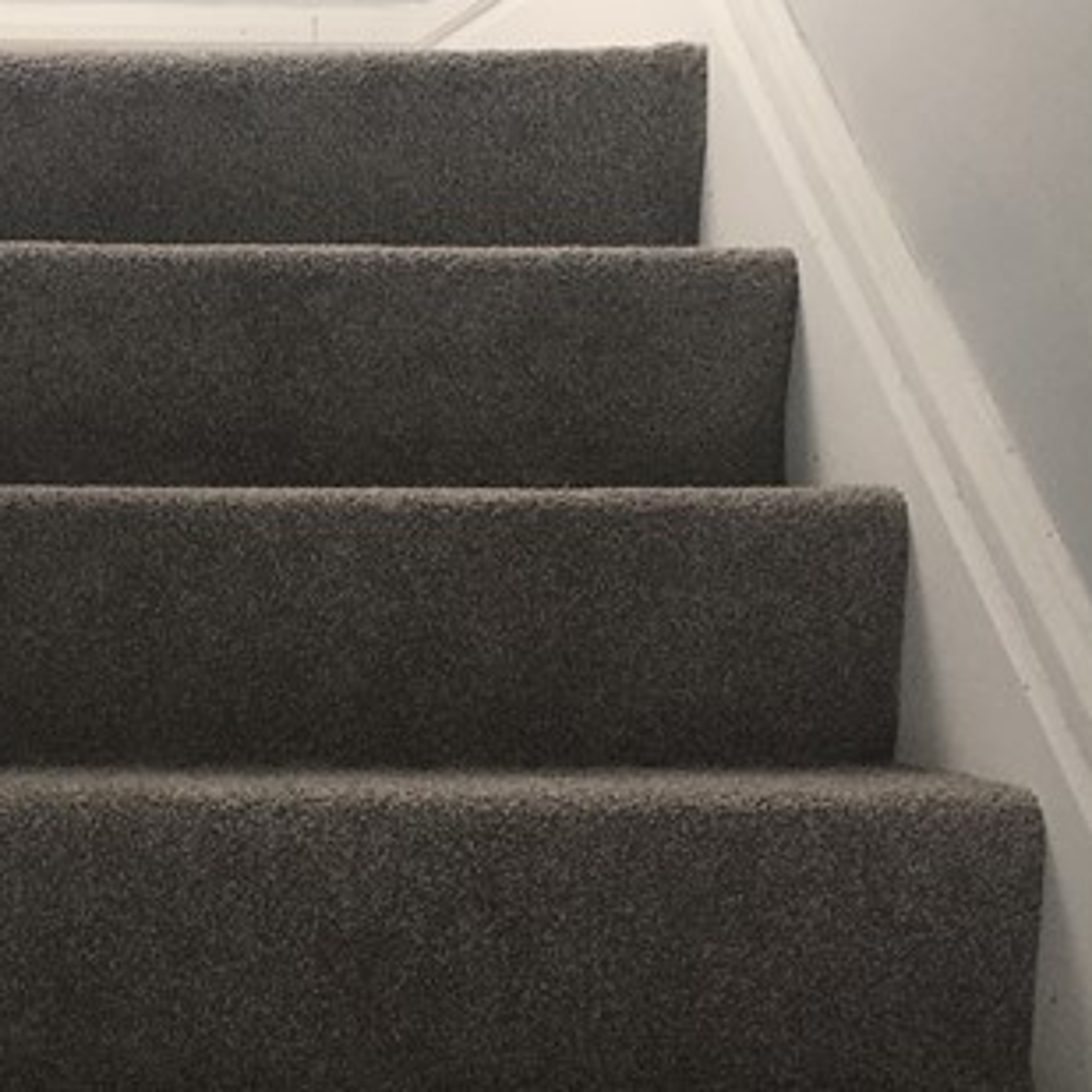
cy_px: 594
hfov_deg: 19.1
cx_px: -269
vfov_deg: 20.4
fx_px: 3034
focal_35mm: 85
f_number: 2.2
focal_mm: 4.15
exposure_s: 1/60
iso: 25
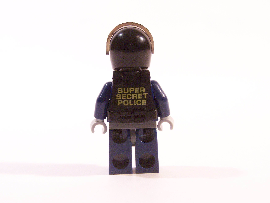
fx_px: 523
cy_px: 102
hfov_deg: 29.0
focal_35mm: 67
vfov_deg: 21.9
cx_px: 135
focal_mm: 11.1
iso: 400
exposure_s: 1/30
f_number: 3.6
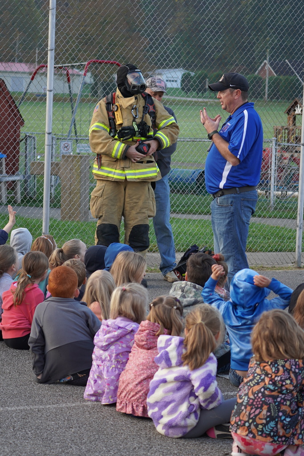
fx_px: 1329
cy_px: 228
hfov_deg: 13.0
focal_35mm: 105
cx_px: 152
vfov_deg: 19.5
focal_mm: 70
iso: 160
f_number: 4.5
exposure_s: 1/160
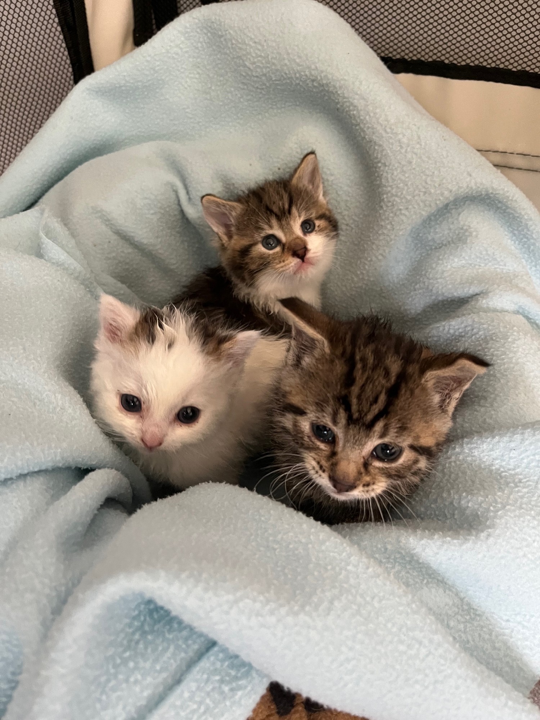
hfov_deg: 53.1
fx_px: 541
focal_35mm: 26
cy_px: 360
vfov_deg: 67.3
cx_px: 270
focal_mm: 5.1
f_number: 1.6
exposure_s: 1/60
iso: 500
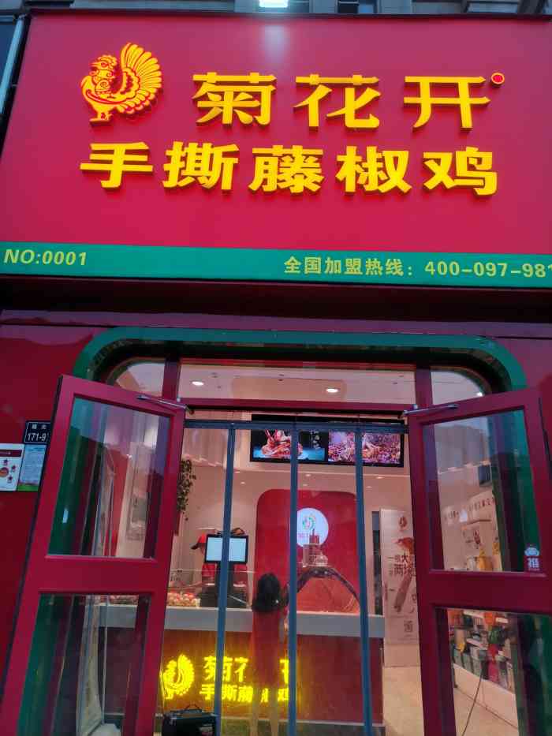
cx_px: 276
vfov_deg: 67.3
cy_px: 368
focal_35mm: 26
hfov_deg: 53.1
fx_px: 553
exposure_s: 1/115
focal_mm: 4.75
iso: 50
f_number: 1.8
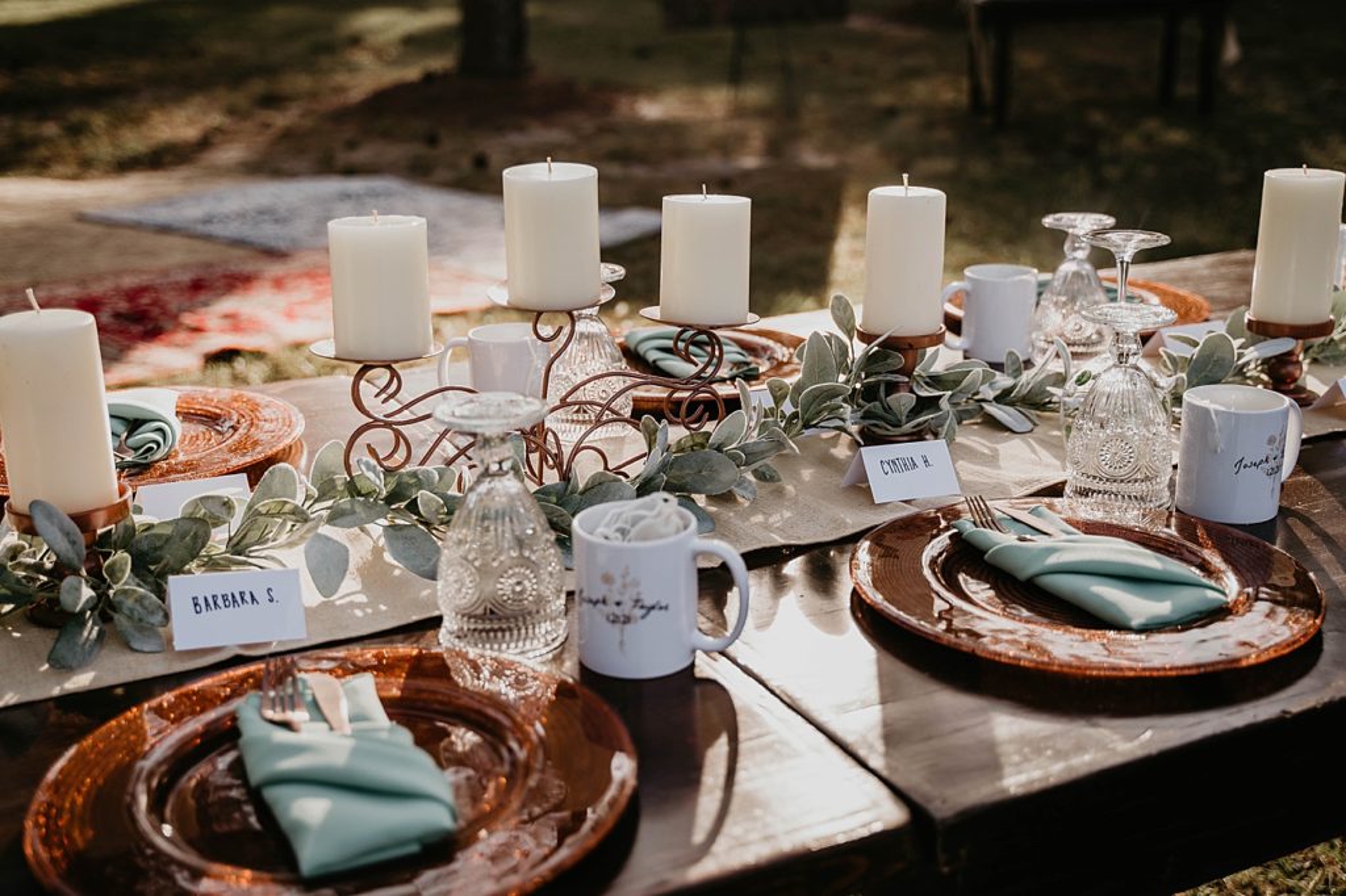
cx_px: 673
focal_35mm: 41
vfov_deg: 32.6
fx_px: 1532
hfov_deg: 47.4
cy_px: 448
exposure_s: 1/640
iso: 160
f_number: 2.8
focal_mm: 41
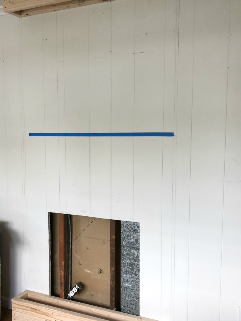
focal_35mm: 40
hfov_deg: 35.8
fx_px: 371
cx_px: 97
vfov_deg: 46.7
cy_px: 180
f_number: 1.8
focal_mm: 3.99
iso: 32
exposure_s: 1/40
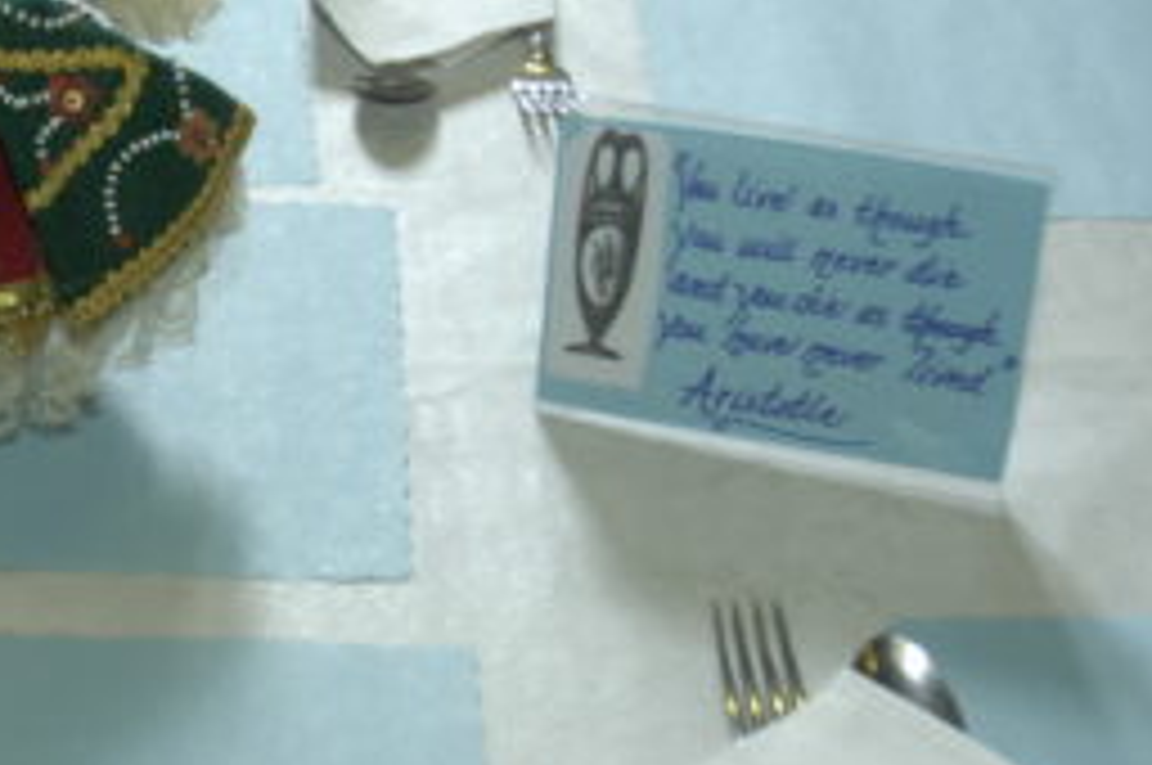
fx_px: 3301
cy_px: 288
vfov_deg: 13.2
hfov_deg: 19.1
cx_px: -65
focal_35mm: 103
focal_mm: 27
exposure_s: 1/80
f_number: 4.5
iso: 640
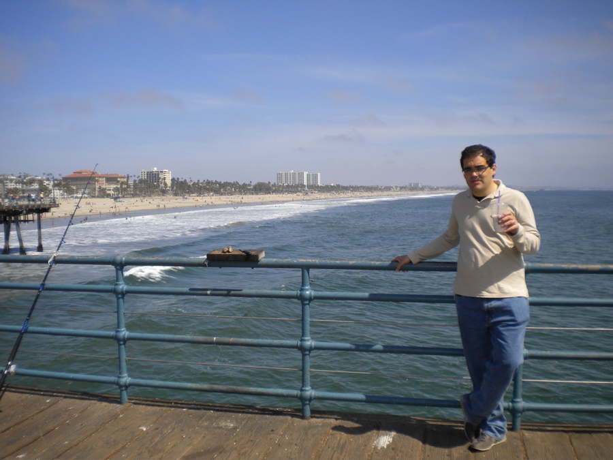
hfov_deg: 52.6
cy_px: 230
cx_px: 306
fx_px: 620
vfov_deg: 40.7
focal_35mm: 35
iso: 80
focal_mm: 6.3
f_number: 4.6
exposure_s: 1/1000
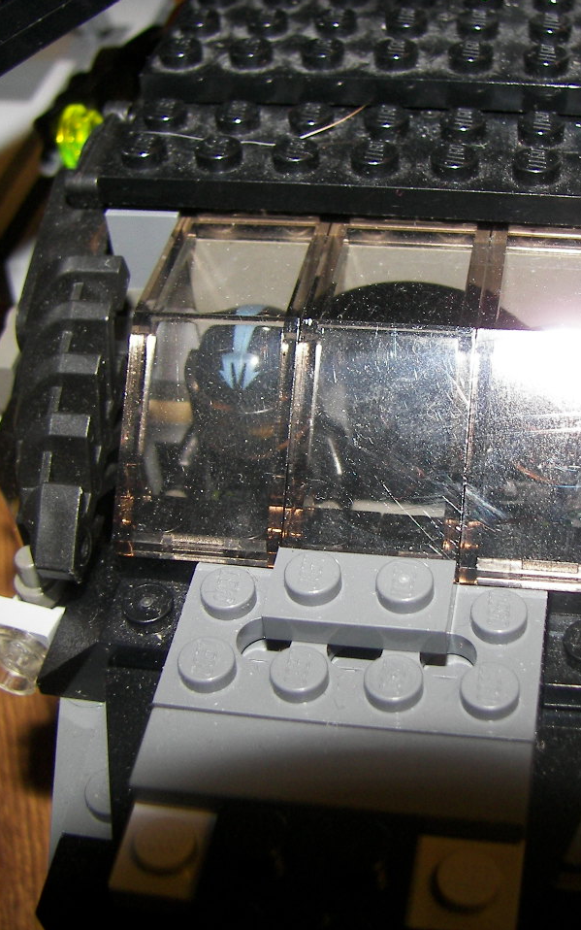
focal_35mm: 51
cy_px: 465
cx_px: 385
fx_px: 1292
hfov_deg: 25.2
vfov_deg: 39.6
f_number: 2.8
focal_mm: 6
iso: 100
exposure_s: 1/30
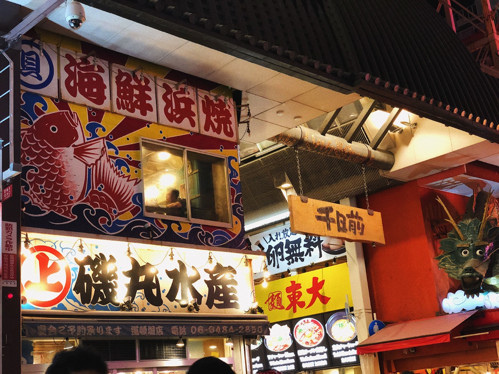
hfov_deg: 36.8
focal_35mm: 52
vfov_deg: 28.0
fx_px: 750
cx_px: 250
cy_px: 187
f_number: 2.4
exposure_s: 1/30
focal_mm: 6
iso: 160
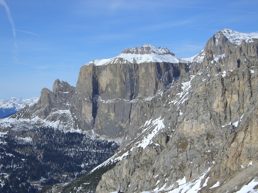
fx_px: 589
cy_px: 96
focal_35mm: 79
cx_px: 129
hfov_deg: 24.7
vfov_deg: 18.7
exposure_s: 1/640
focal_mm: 12.8
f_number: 6.5
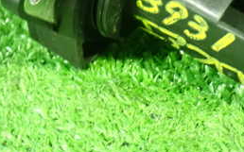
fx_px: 884
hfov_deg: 15.6
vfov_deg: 9.7
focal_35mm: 133
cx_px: 184
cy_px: -23
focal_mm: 9.65
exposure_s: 1/13
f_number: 3.3
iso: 1250
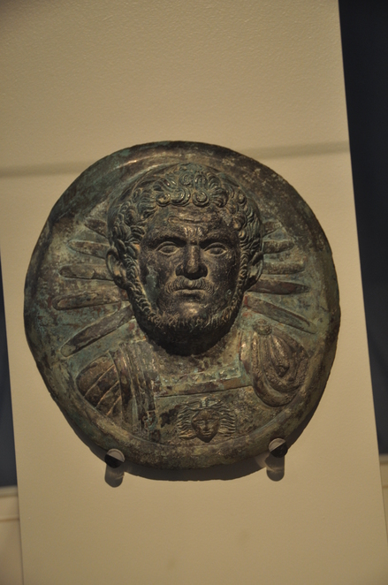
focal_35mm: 90
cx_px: 194
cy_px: 292
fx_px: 1460
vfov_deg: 22.7
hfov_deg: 15.1
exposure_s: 1/20
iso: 500
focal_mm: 60
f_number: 4.8
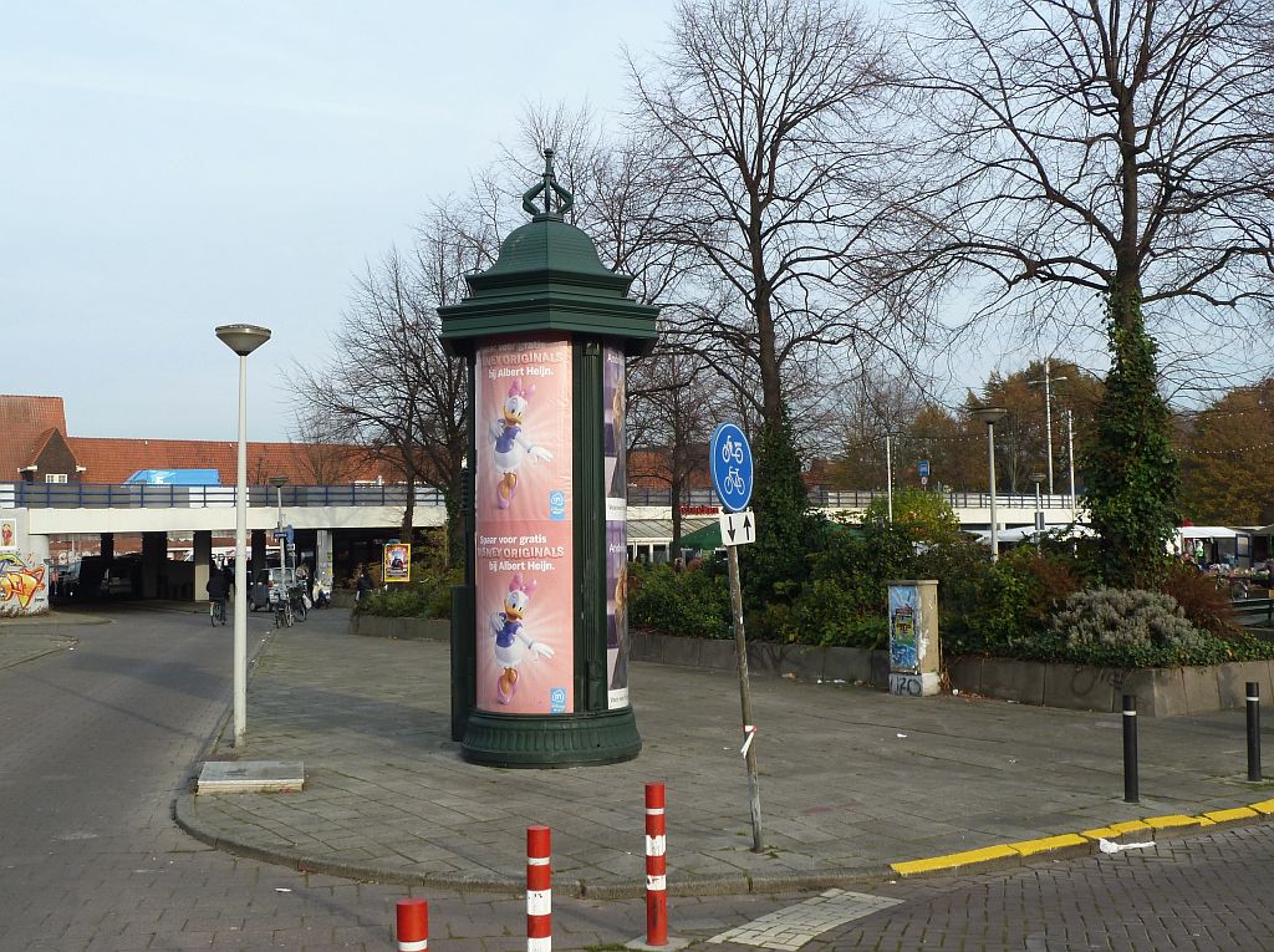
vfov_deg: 38.6
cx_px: 637
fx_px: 1360
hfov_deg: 50.2
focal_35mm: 37
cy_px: 476
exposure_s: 1/200
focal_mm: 6.1
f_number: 4
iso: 80
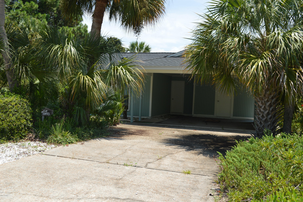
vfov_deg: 36.8
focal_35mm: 36
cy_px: 101
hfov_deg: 53.2
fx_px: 303
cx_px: 152
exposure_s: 1/200
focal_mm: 24
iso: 100
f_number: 7.1
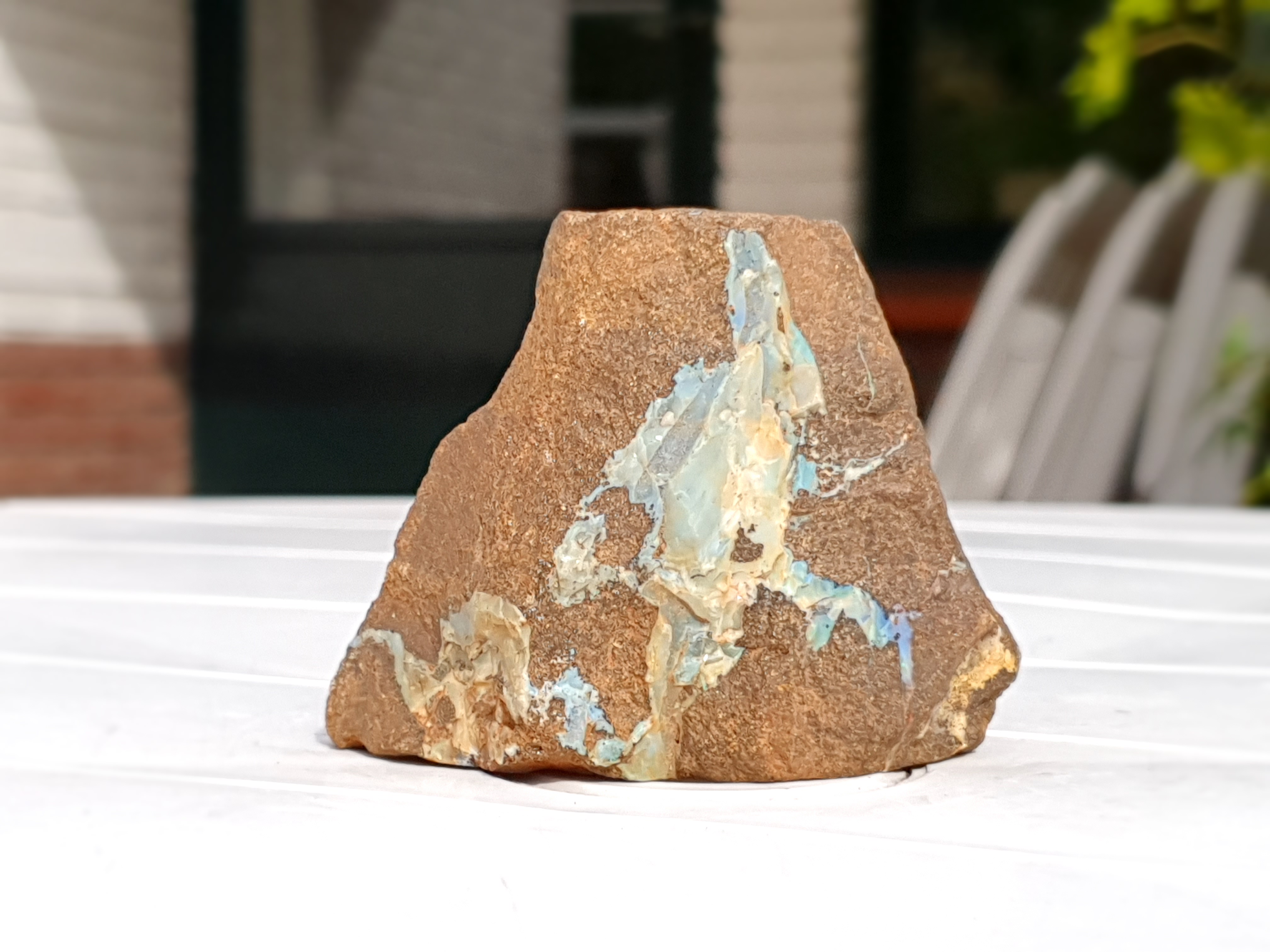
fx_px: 954
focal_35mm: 26
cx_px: 635
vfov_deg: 53.1
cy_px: 476
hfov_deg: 67.3
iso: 50
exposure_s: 1/1835
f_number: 1.5
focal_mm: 4.32
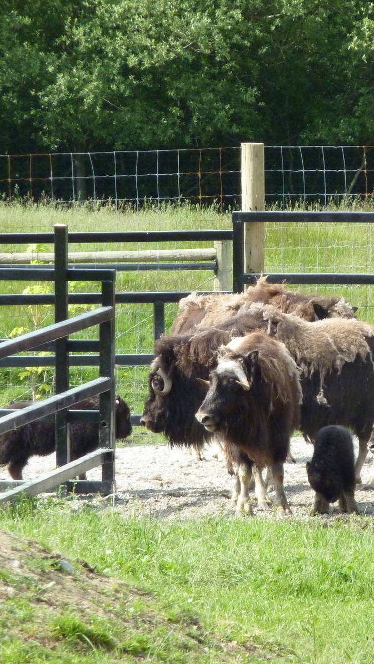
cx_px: 266
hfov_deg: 2.8
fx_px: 7707
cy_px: 332
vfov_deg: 4.9
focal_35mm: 437
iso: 320
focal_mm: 49.2
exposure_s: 1/500
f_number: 4.9
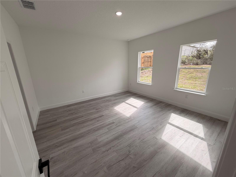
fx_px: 95
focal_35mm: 14
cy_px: 88
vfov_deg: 85.7
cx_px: 118
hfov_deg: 102.1
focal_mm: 2.22
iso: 25
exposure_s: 1/120
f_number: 2.2
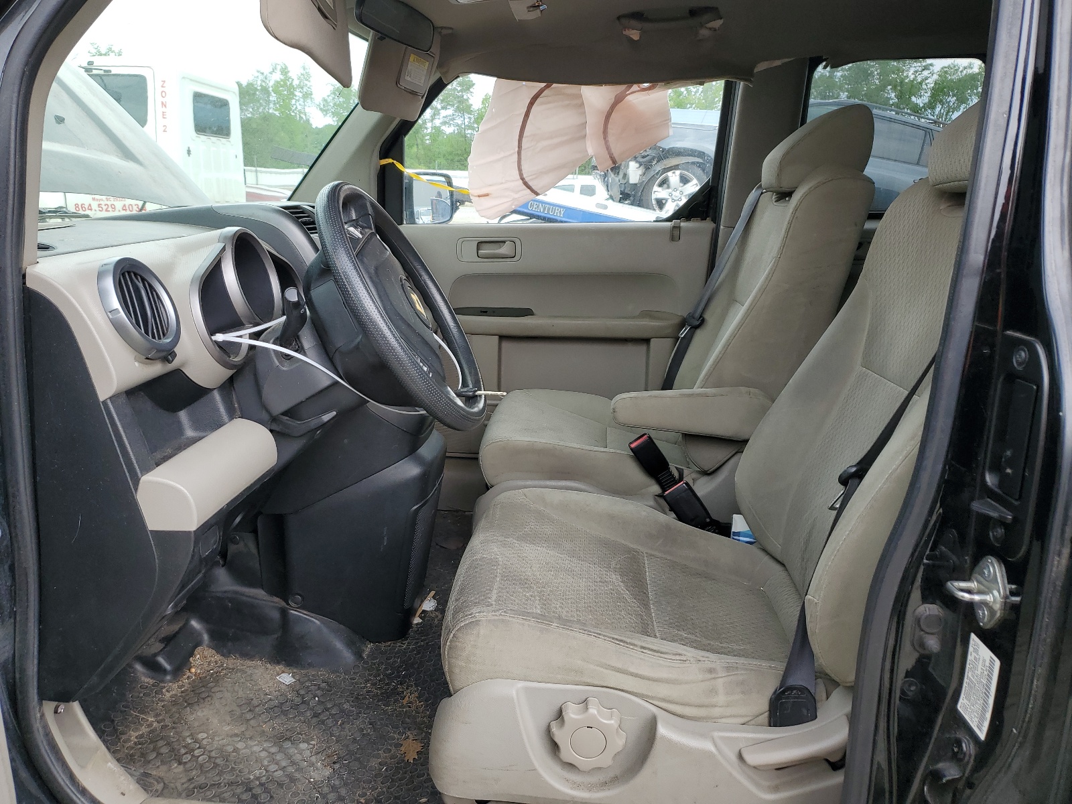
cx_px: 536
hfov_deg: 67.3
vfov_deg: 53.1
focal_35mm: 26
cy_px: 402
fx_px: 805
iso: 50
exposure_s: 1/500
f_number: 1.5
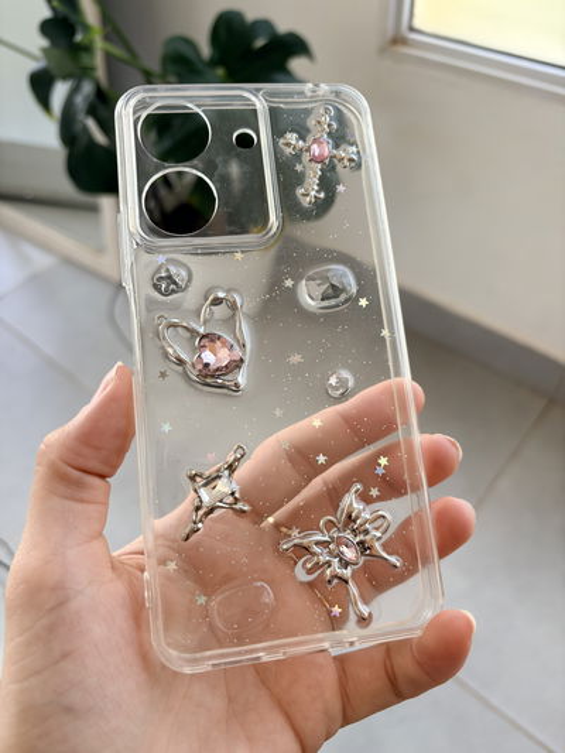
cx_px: 282
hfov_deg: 53.1
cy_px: 376
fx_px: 566
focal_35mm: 26
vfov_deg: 67.3
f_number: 1.6
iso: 50
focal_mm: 5.96
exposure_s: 1/122
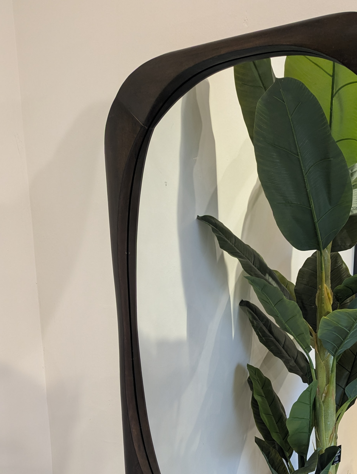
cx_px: 262
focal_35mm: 40
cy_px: 382
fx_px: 549
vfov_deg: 44.4
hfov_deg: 35.3
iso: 172
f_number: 1.85
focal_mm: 6.81
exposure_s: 1/40
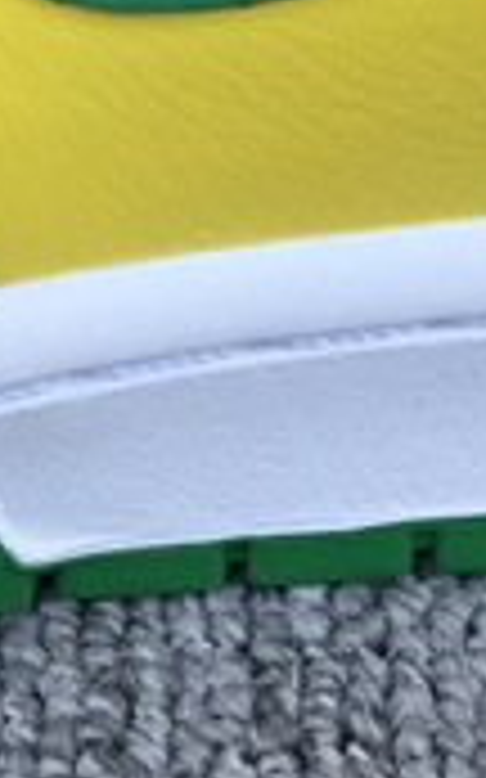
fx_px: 3627
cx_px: 50
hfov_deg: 7.6
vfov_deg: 11.5
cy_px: -569
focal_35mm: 171
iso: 25
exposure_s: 1/328
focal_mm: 3.3
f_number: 2.4
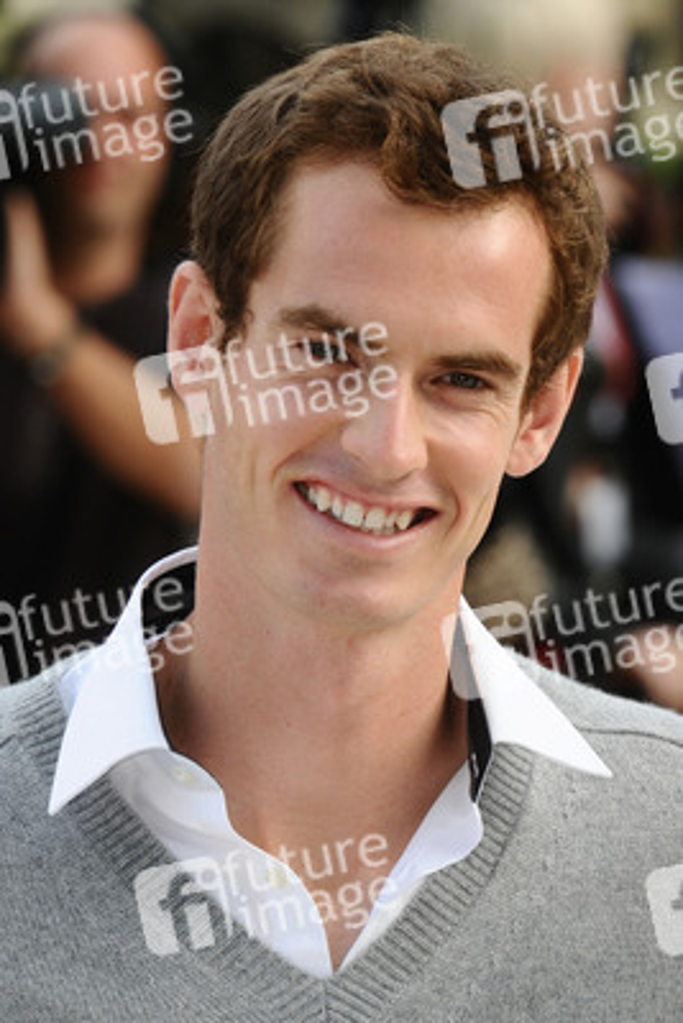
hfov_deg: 4.6
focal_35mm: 300
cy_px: 512
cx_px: 342
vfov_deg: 6.9
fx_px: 8529
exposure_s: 1/250
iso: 320
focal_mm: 200
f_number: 7.1
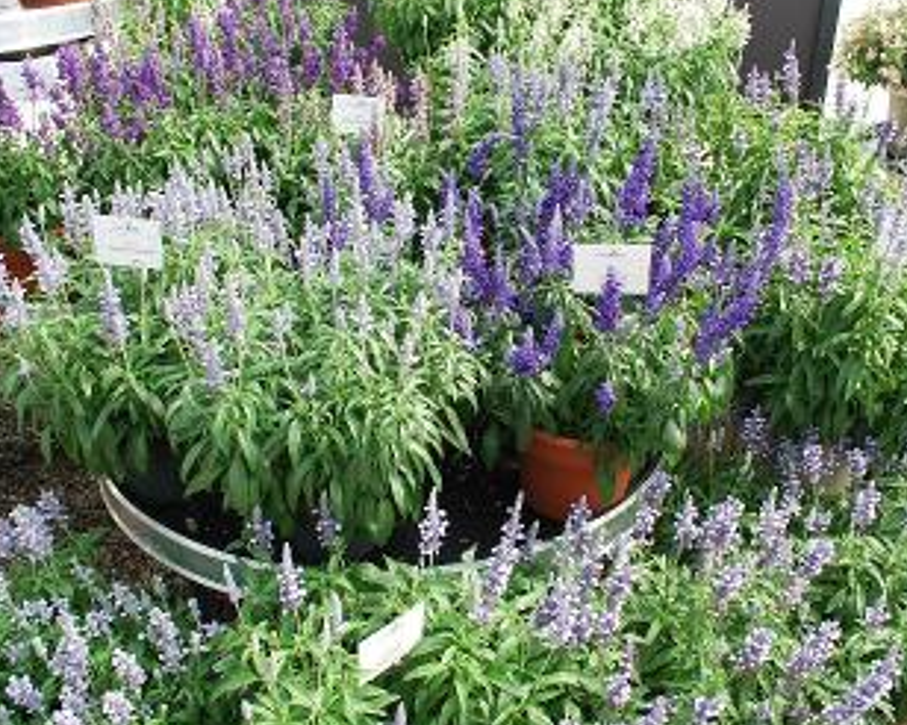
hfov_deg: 54.2
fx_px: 885
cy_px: 348
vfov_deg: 44.5
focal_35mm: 33
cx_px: 465
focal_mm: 18
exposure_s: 1/60
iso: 200
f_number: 7.1
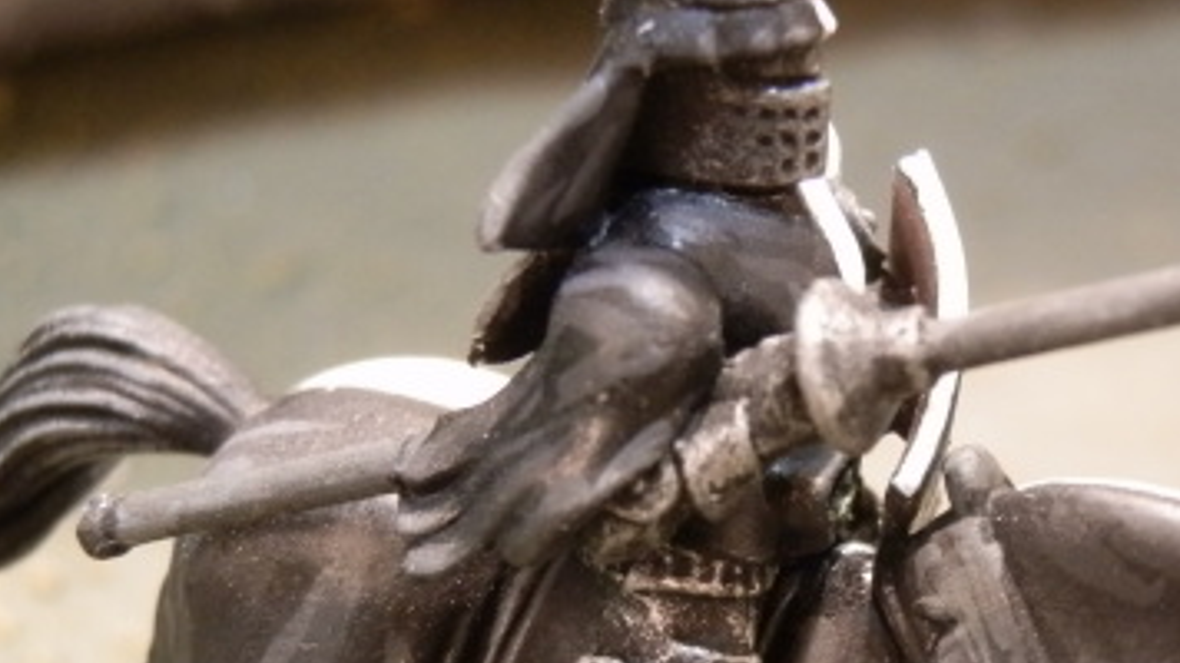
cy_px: 487
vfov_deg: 12.1
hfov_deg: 21.3
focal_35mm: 100
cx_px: 802
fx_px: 3128
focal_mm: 10.99
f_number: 3.7
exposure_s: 1/20
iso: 400
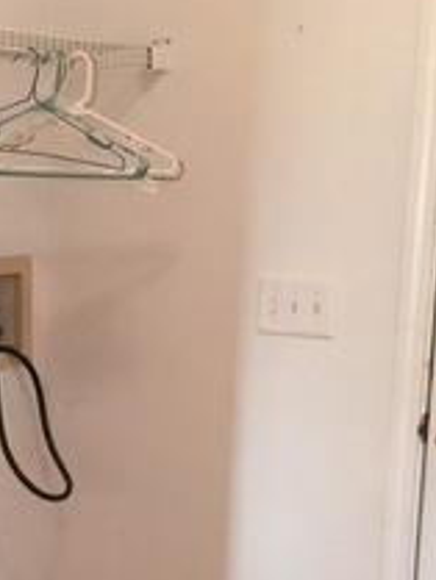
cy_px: 425
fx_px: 1191
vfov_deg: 27.1
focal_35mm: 71
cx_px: -31
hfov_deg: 19.9
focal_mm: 4.15
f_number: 2.2
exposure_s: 1/15
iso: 50
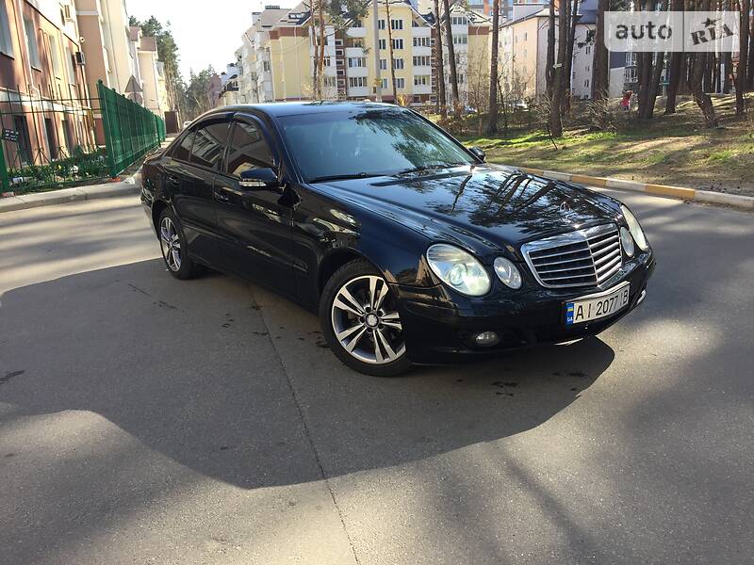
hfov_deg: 61.7
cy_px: 282
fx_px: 632
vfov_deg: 48.2
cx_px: 377
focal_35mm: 29
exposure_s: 1/425
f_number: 2.2
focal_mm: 4.2
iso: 32
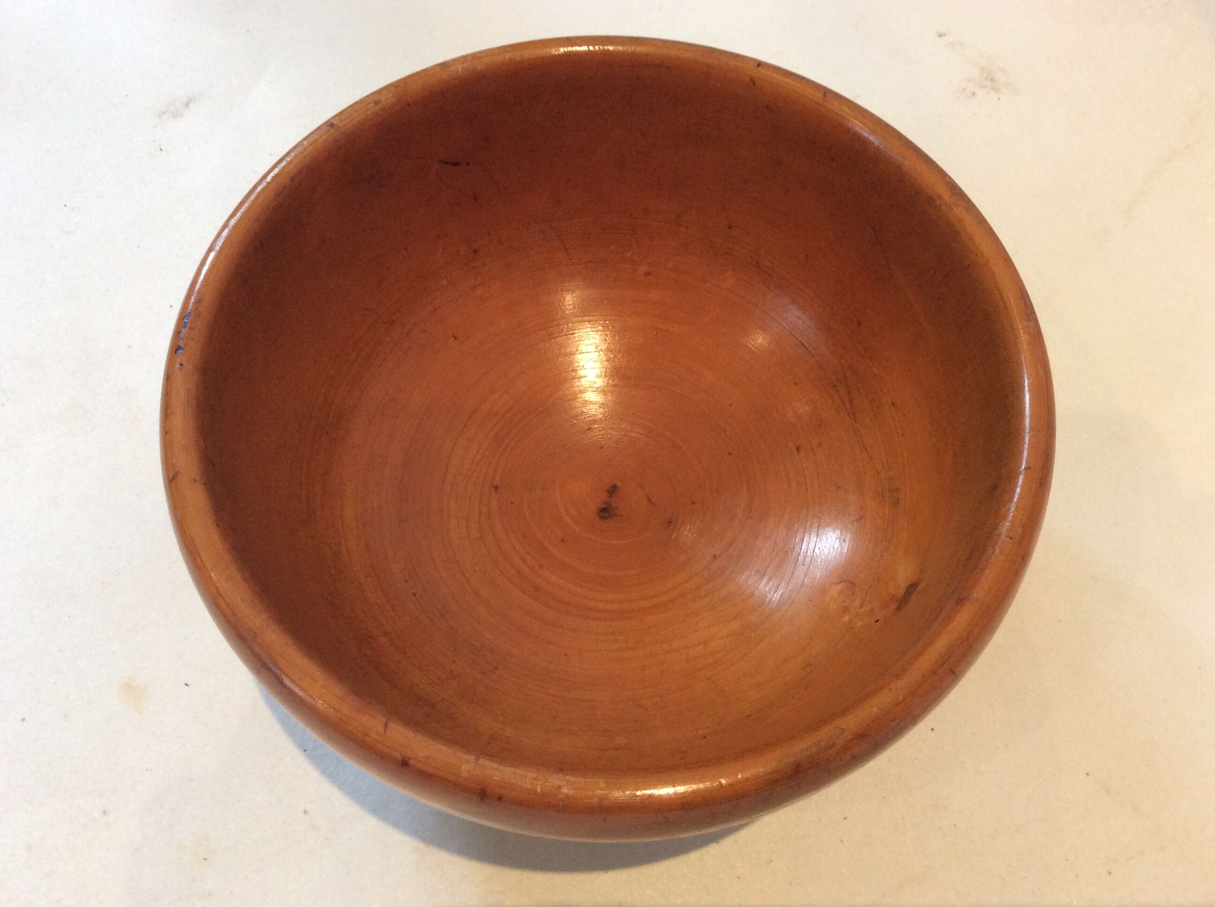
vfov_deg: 44.1
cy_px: 454
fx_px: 1122
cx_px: 608
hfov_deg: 56.9
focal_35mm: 32
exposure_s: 1/25
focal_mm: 3.3
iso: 160
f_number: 2.4
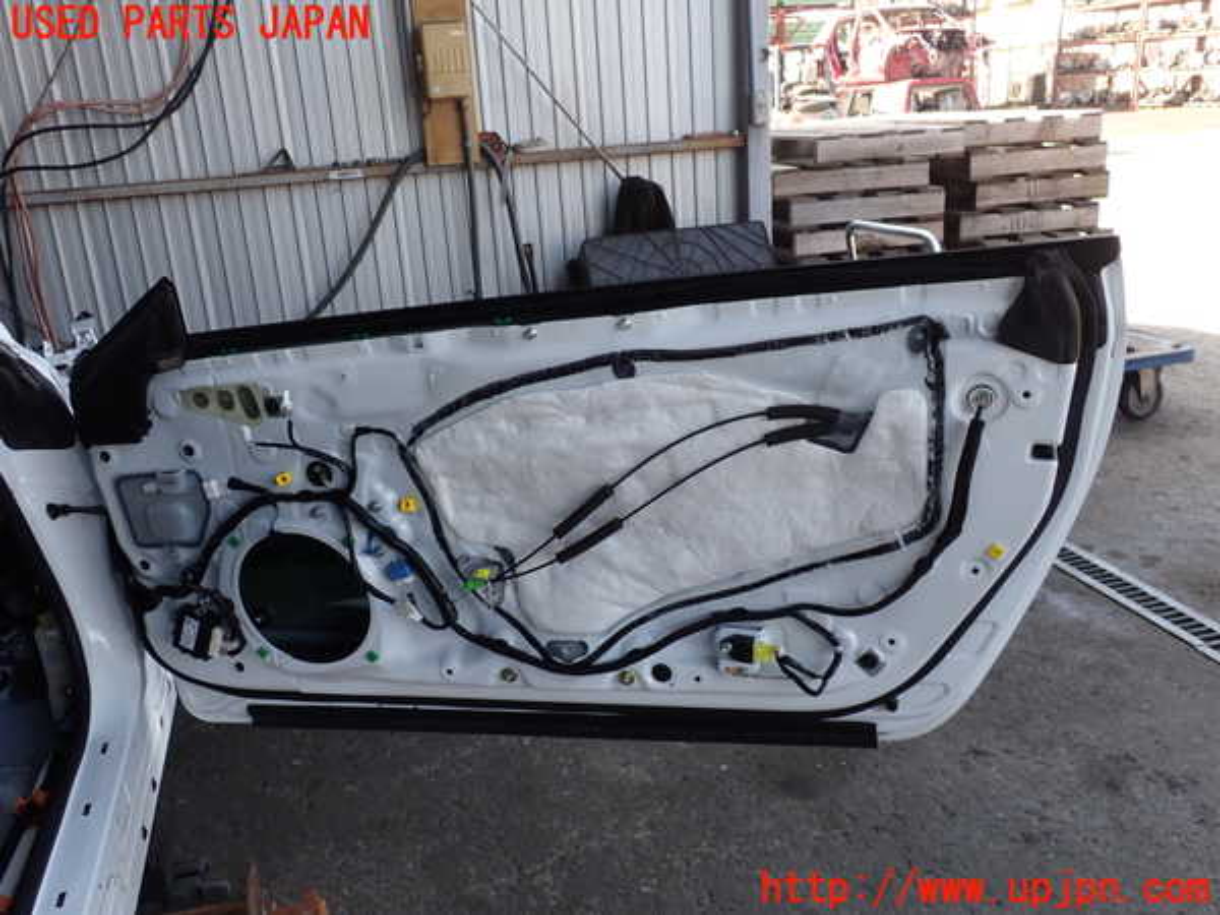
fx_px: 1057
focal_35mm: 30
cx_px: 610
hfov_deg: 60.0
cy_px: 458
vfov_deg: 46.8
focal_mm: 5.4
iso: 100
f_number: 3.2
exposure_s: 1/125
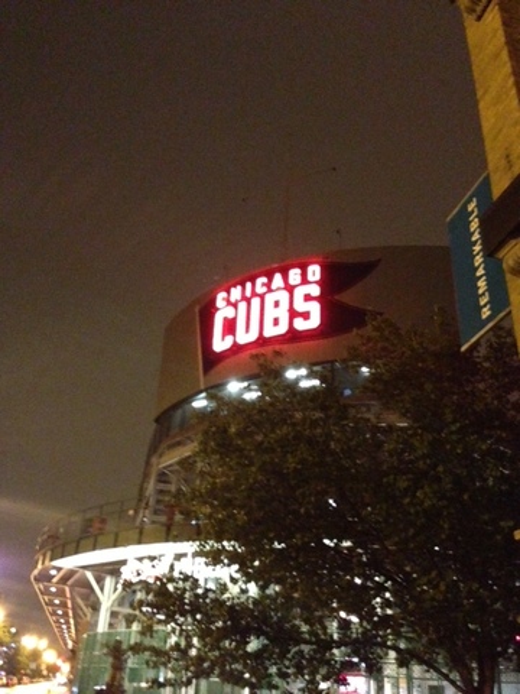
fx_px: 661
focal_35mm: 33
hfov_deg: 42.9
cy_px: 347
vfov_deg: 55.4
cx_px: 260
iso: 1600
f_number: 2.4
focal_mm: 4.13
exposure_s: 1/15
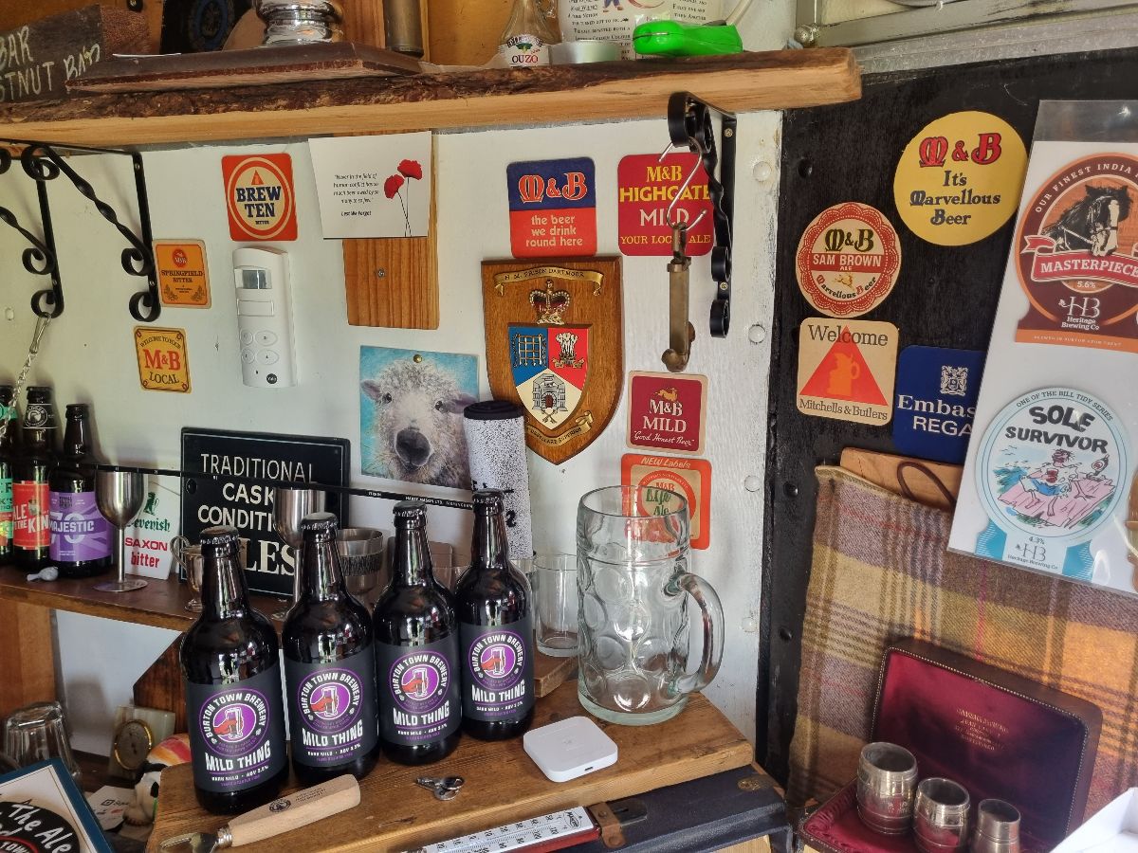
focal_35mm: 26
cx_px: 569
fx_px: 855
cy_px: 426
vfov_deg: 53.1
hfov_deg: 67.3
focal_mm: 5.4
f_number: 1.8
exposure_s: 1/100
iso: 160
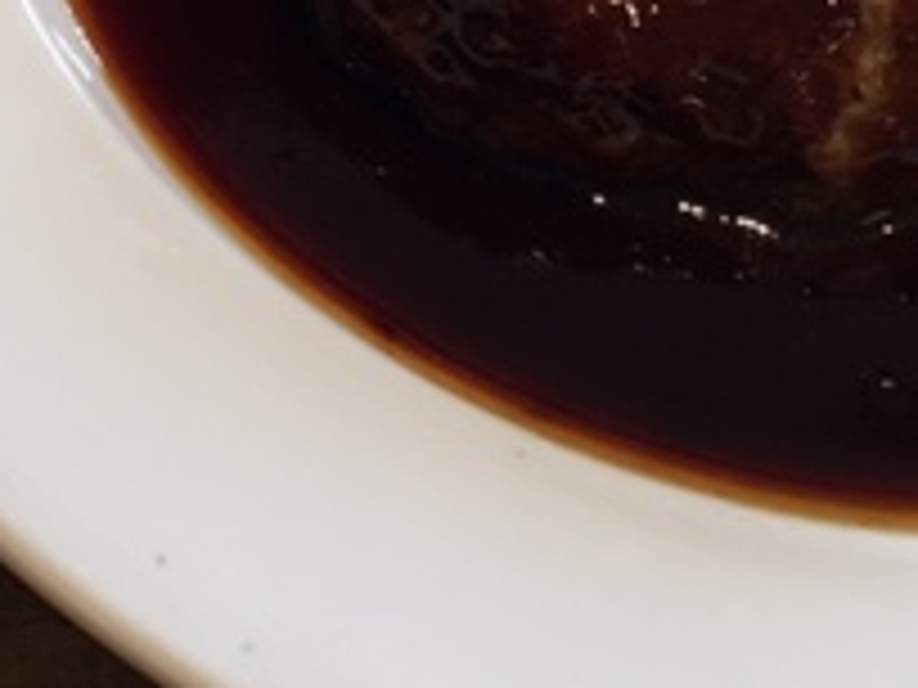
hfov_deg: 20.8
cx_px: -14
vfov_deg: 15.7
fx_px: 2413
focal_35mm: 91
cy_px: -108
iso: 125
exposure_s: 1/30
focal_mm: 4.15
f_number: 2.2
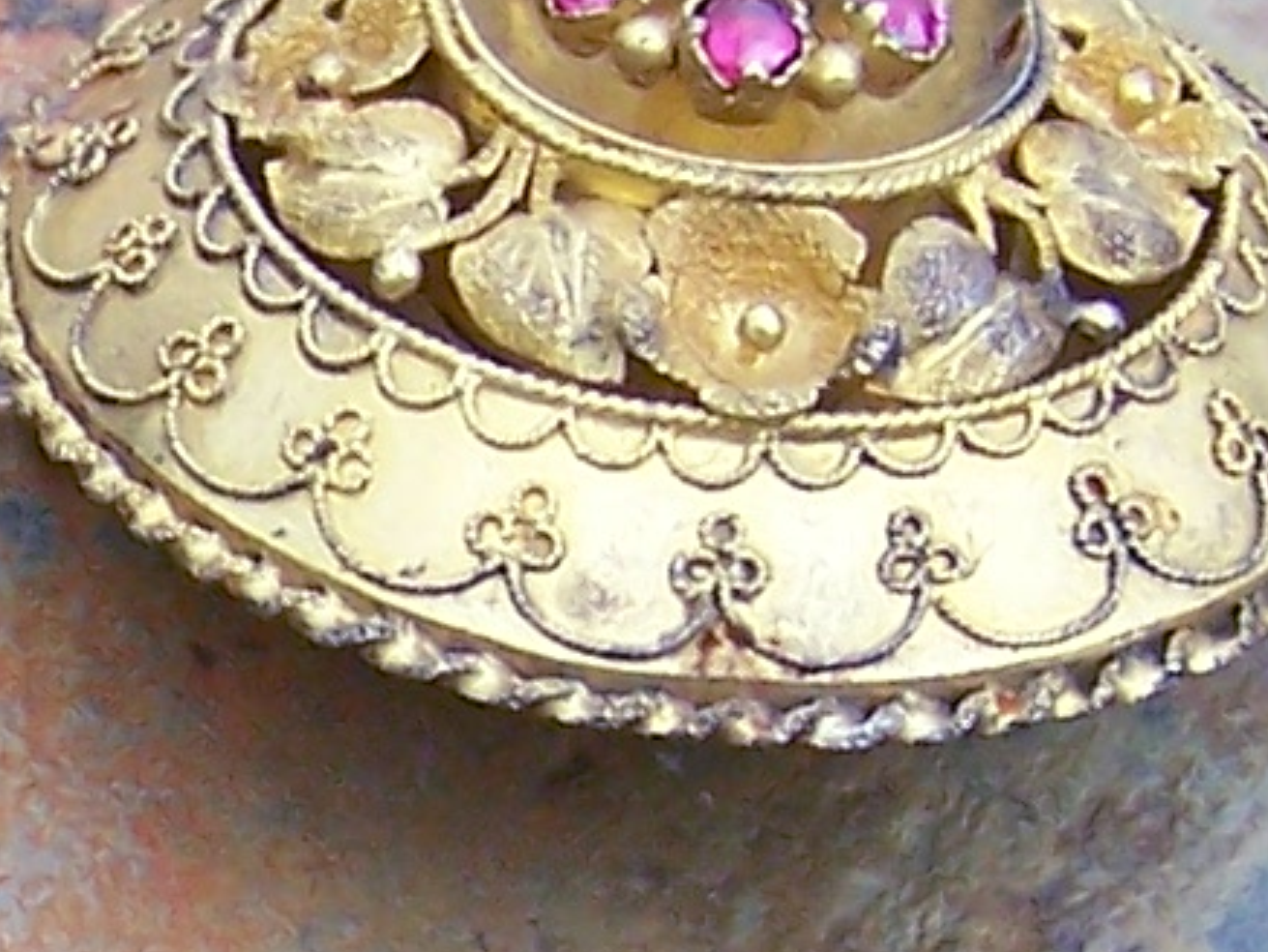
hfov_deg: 8.7
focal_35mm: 224
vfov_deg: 6.6
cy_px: 1361
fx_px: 8207
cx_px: -514
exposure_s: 1/15
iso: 140
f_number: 2.8
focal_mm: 6.3
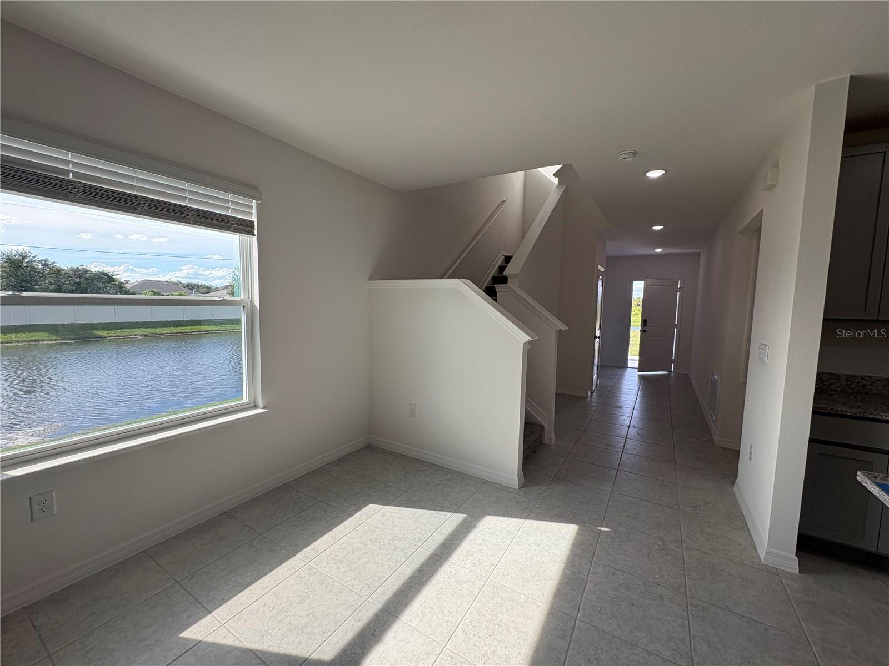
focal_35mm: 14
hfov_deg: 102.1
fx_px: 360
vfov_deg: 85.7
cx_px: 444
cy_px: 333
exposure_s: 1/159
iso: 40
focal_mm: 2.22
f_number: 2.2
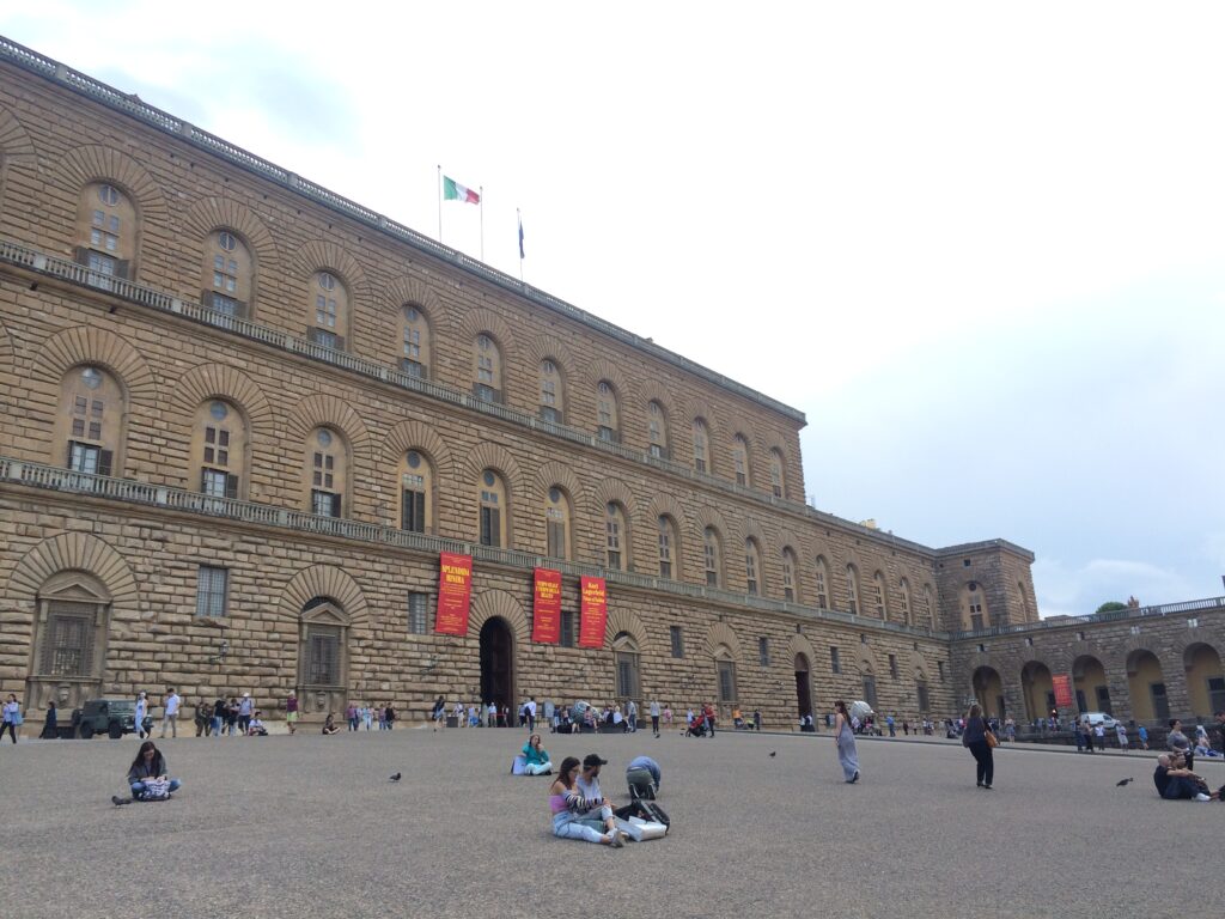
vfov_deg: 48.2
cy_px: 460
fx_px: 1026
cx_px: 612
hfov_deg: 61.7
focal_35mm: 29
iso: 32
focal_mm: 4.15
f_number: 2.2
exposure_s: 1/351
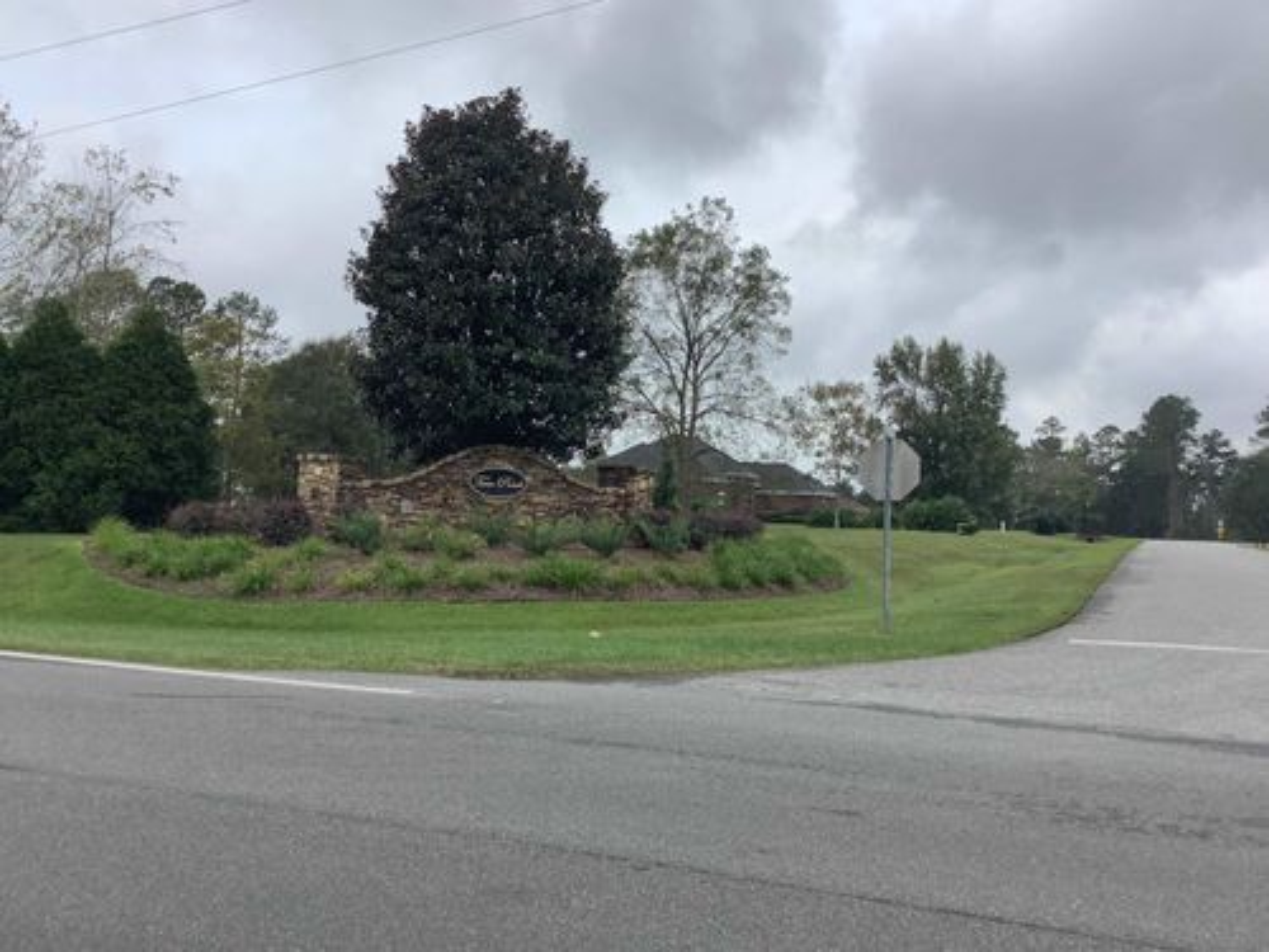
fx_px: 1136
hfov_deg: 58.4
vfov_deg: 45.4
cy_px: 476
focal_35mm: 31
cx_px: 634
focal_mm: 3.3
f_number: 2.4
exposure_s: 1/895
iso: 25
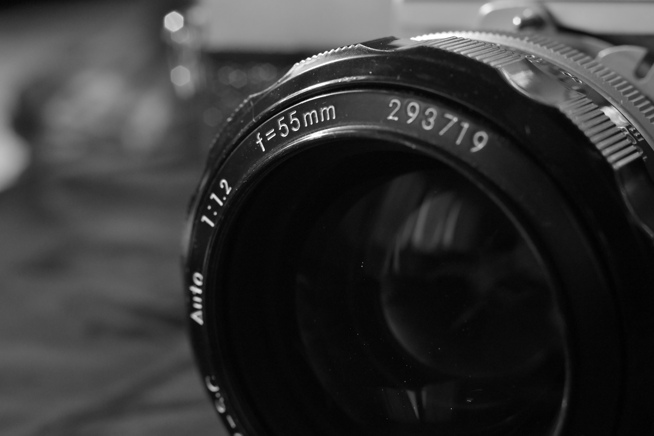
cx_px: 327
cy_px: 218
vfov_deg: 27.0
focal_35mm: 50
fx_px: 908
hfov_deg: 39.6
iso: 3200
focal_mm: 50
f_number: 2.8
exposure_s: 1/200
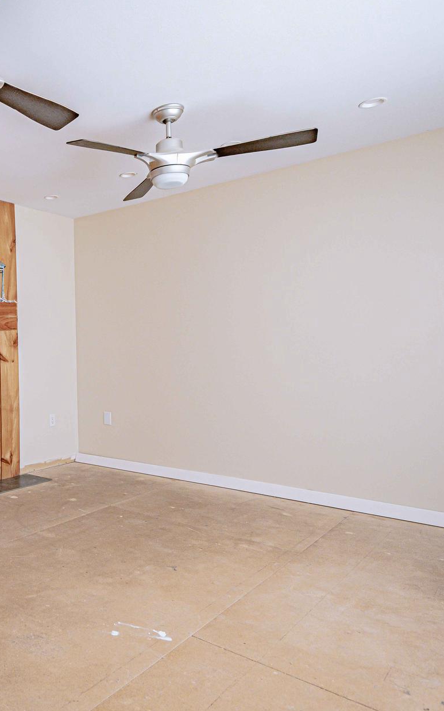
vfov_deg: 68.4
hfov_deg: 39.3
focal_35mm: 27
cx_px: -22
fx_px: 523
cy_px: 351
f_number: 4
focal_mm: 16
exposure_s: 1/800
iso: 800
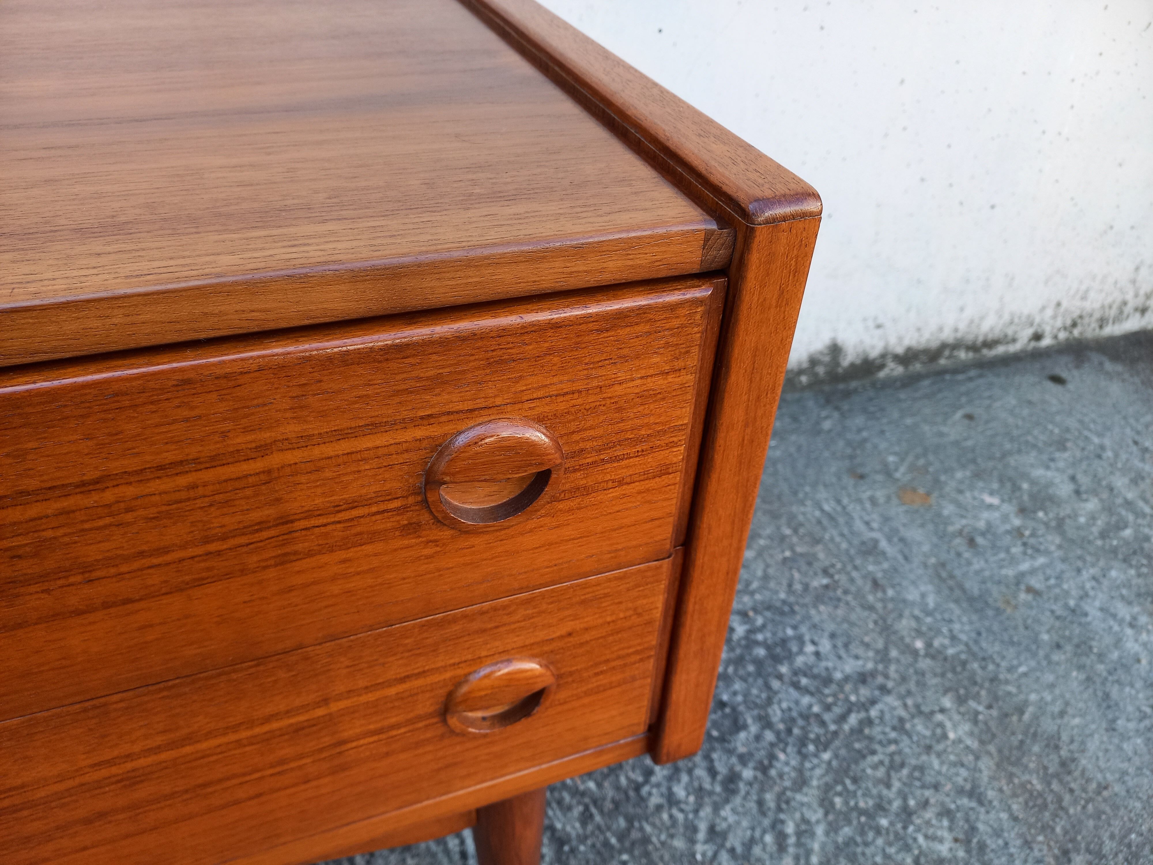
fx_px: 833
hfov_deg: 69.4
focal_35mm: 25
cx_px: 576
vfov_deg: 54.9
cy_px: 432
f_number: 1.8
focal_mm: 4.65
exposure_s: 1/100
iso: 64
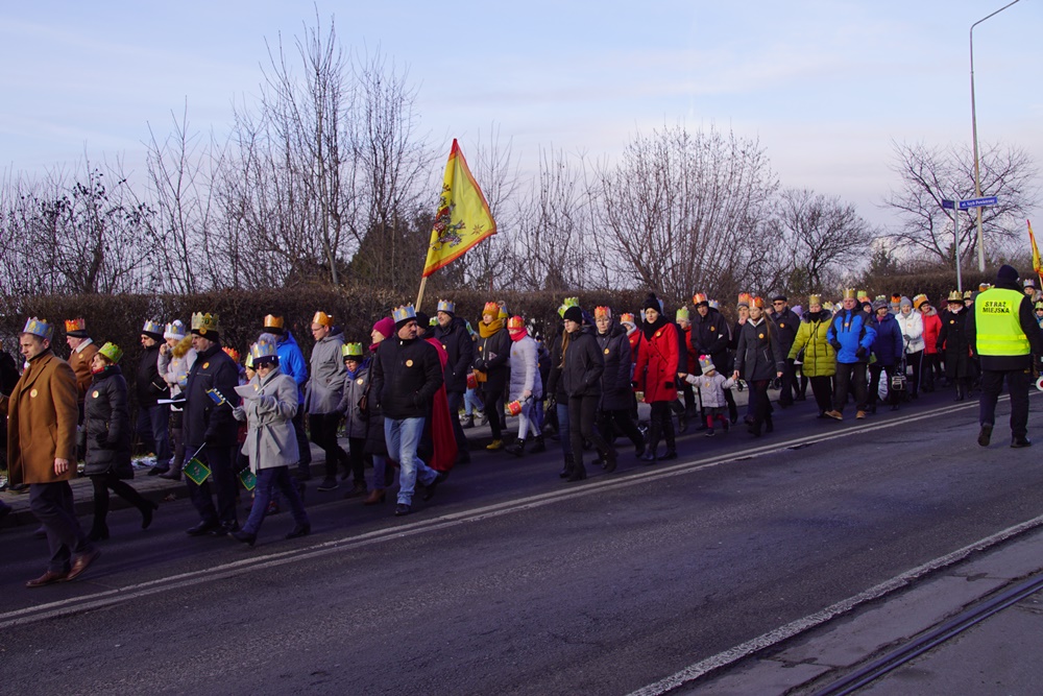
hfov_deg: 49.5
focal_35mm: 39
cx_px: 522
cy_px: 348
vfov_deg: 34.2
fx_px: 1130
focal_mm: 26
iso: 100
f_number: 8
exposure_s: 1/125
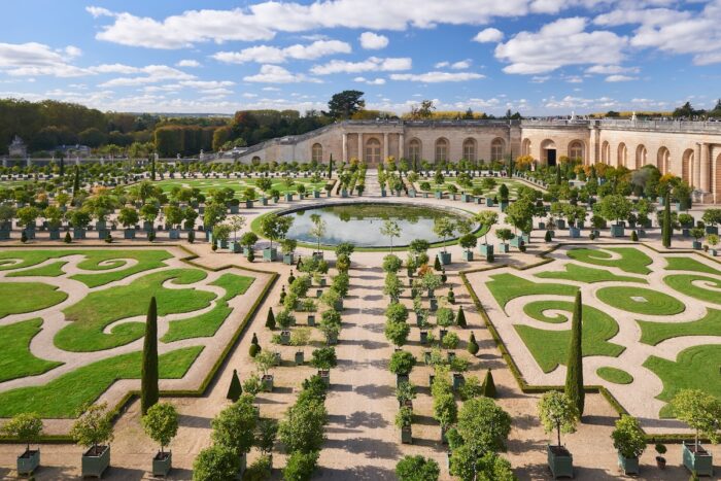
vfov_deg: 53.2
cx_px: 360
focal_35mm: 24
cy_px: 240
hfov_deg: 73.7
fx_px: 481
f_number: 8
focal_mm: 24
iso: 250
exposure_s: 1/200
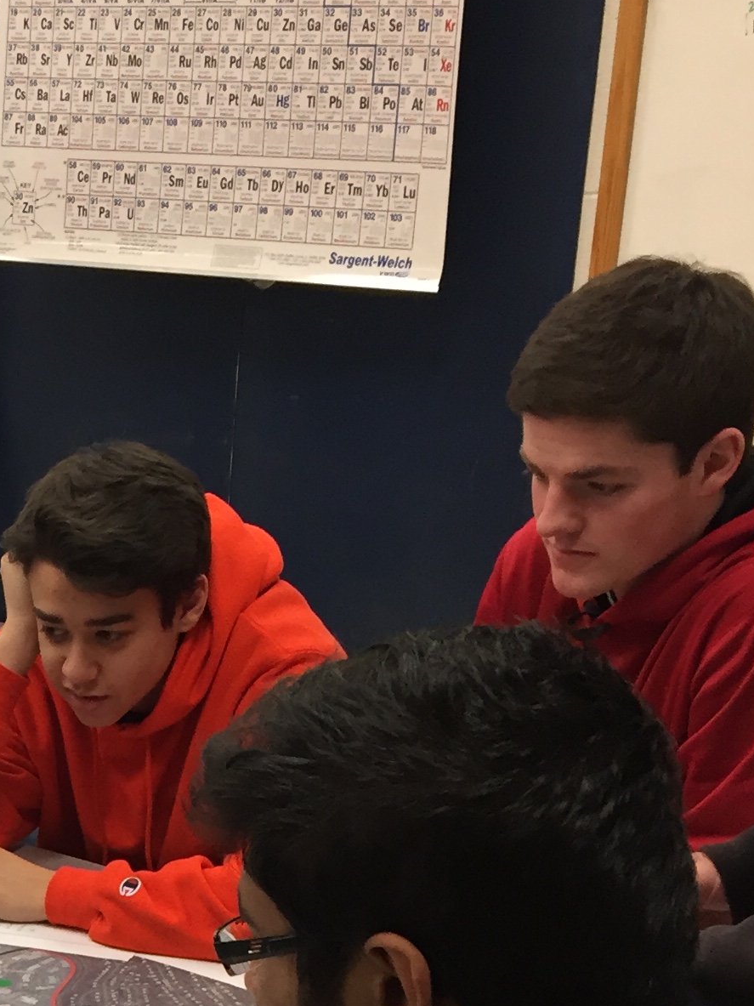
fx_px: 2324
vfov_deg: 23.0
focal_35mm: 80
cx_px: -189
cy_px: 1105
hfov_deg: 17.4
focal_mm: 4.15
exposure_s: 1/30
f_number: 2.2
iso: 80
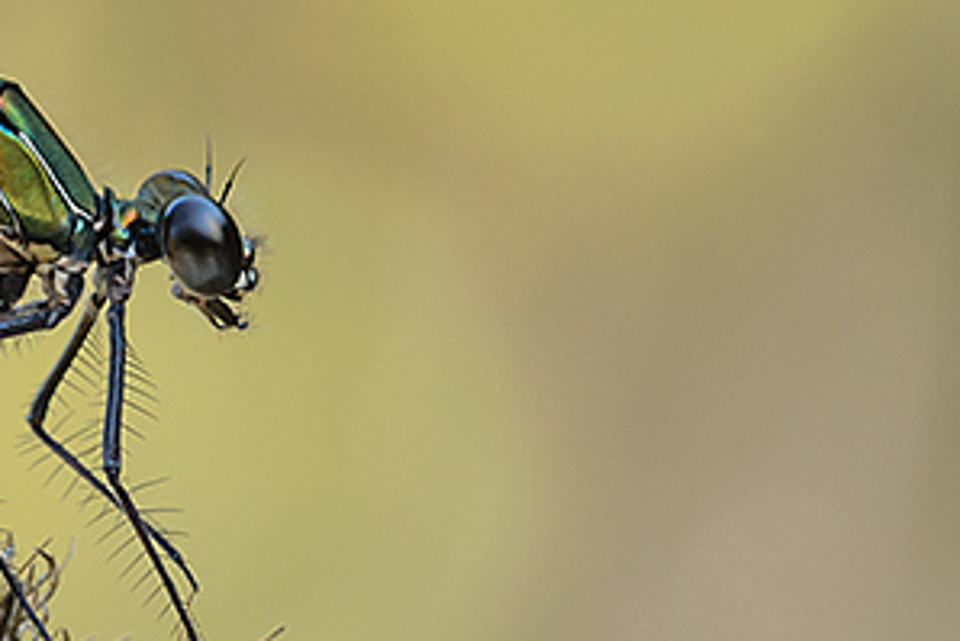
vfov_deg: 1.5
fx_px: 24784
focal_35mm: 929
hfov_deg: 2.2
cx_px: -493
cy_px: 95
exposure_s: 1/60
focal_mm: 180
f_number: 11
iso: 250
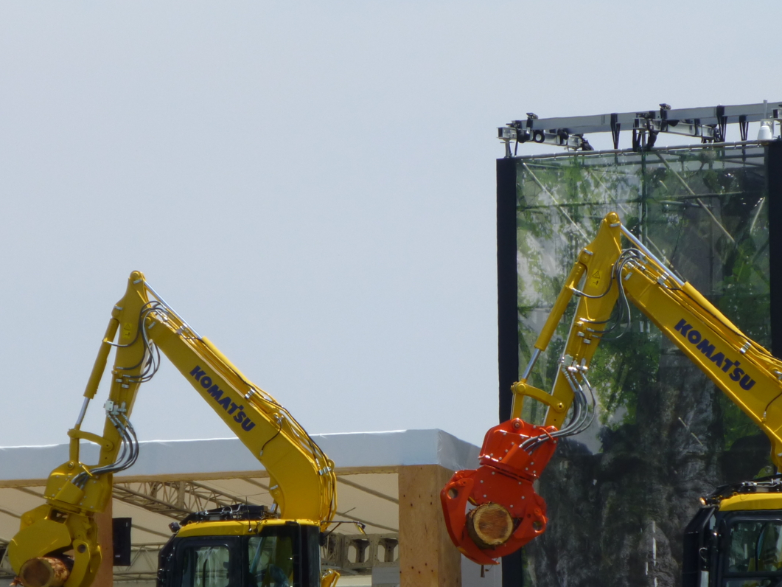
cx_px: 403
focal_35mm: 300
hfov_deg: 6.6
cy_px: 364
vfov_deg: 5.0
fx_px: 6778
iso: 100
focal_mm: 35.6
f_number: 5.5
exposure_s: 1/640
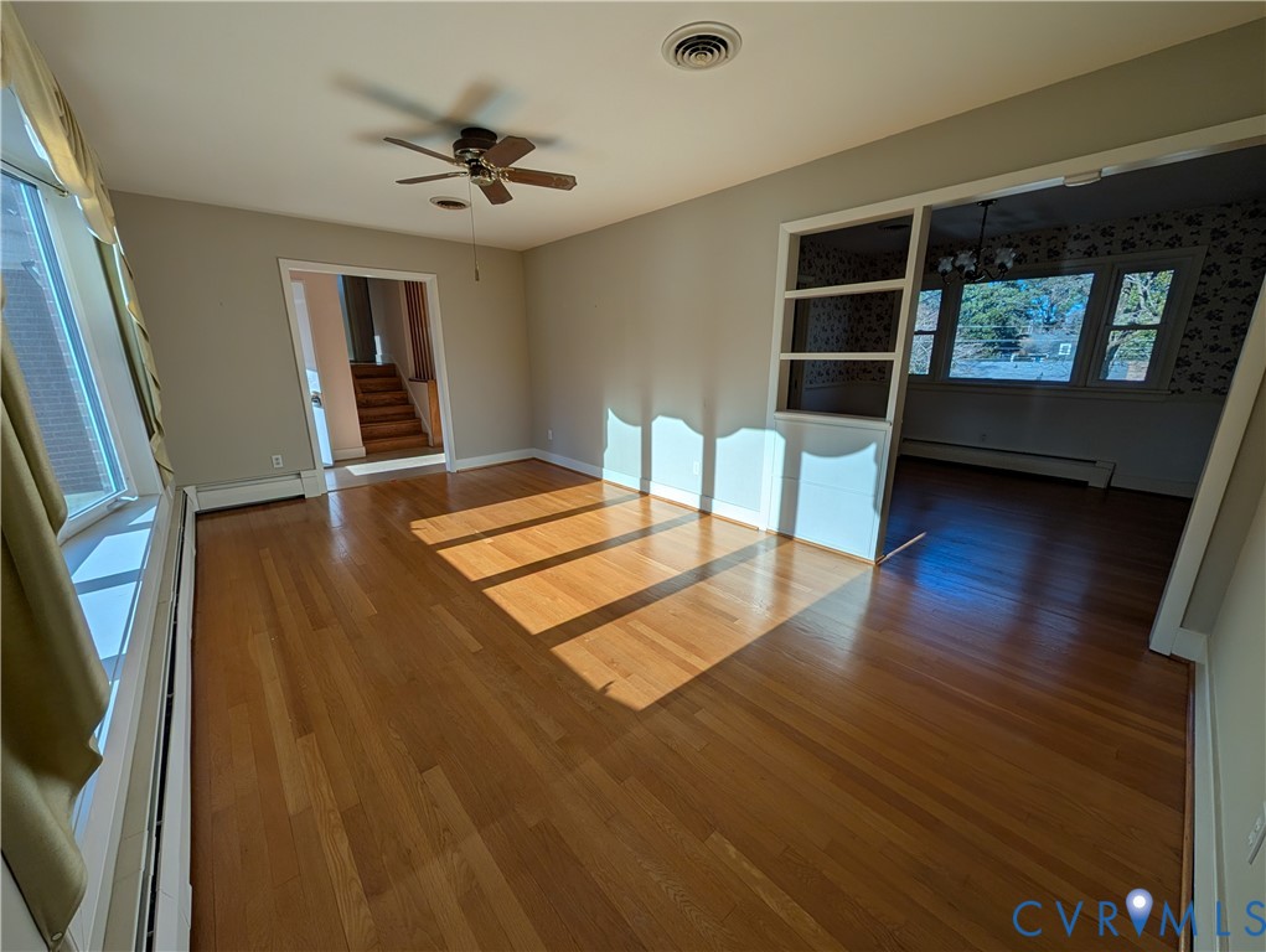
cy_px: 476
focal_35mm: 12
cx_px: 633
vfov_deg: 94.6
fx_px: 439
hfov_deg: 110.5
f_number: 1.7
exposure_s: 1/2092
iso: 52
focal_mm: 2.02
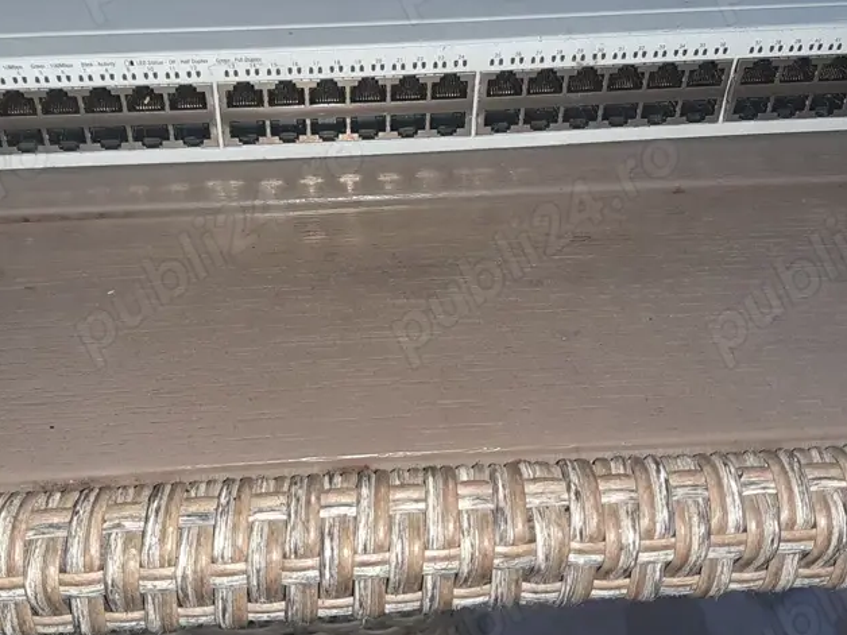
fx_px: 1052
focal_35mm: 43
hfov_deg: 43.8
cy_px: 268
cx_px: 375
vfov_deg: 33.5
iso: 50
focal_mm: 3.93
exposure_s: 1/50
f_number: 1.7
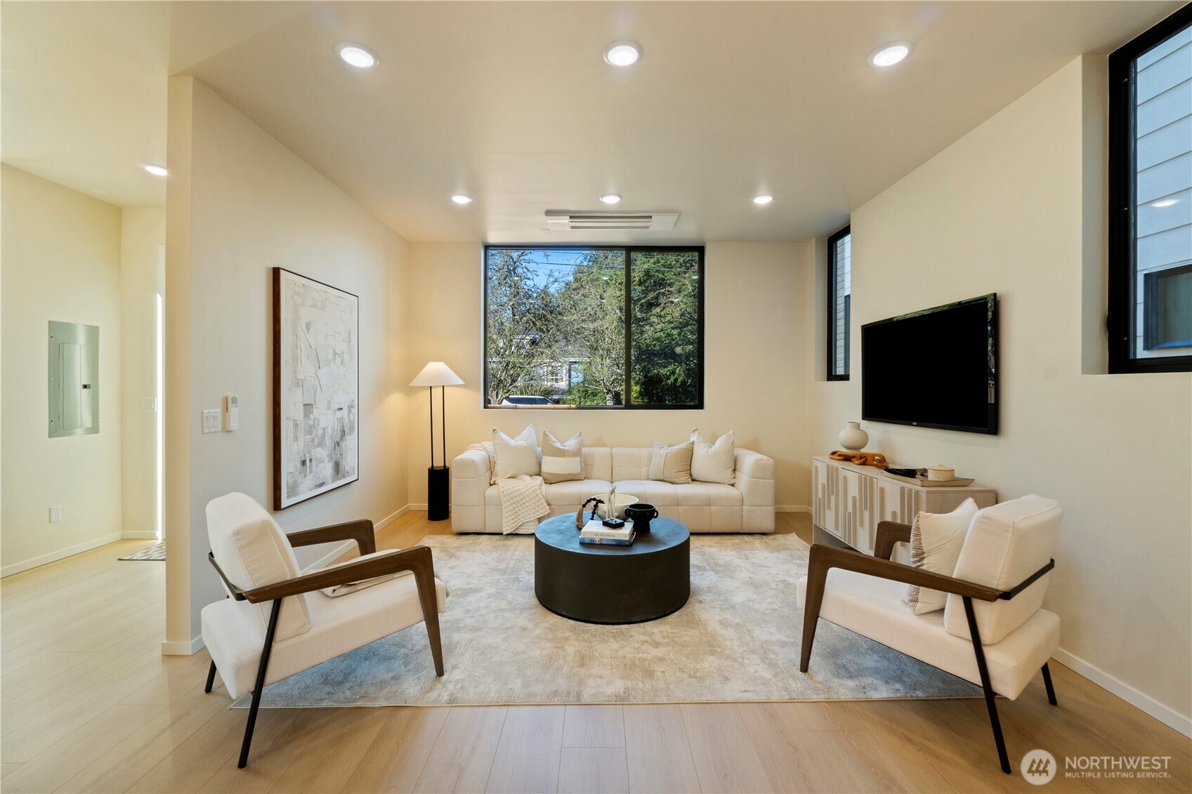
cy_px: 397
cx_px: 596
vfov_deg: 77.3
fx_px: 497
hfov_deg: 100.4
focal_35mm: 15
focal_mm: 10
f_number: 9
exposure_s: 1/15
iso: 250
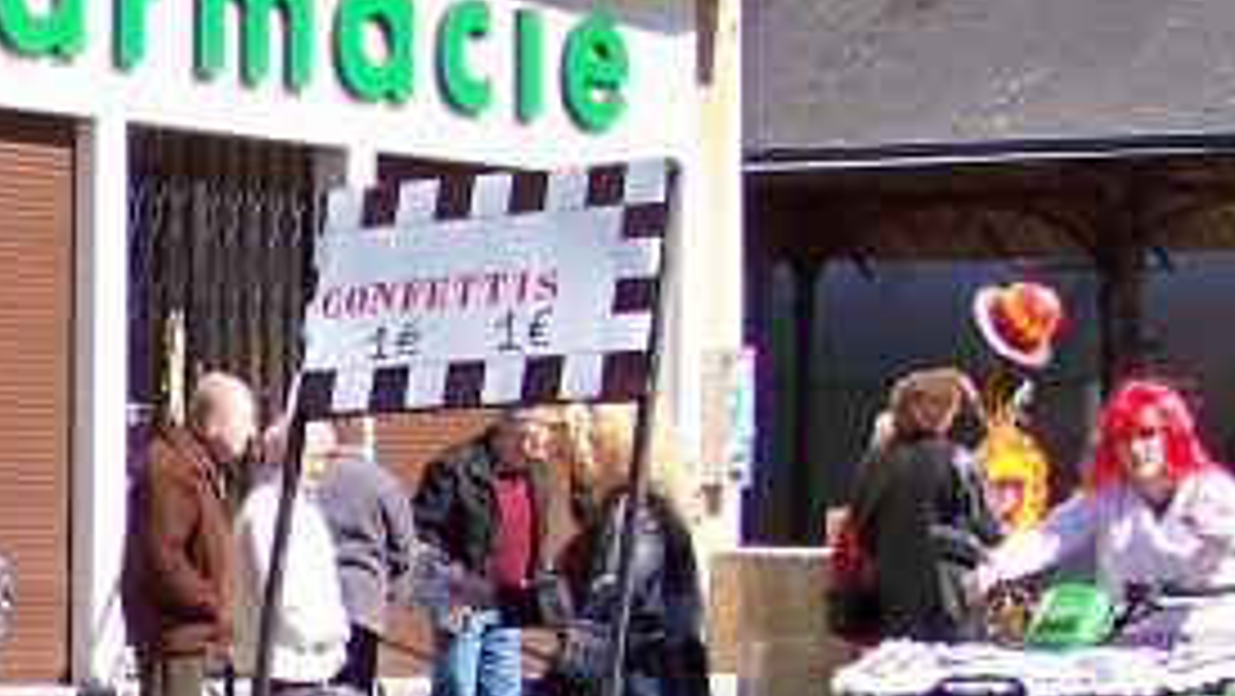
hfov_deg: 15.3
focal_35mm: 134
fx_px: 4390
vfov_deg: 9.0
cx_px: -341
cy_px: 822
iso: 80
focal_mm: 5.85
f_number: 2.8
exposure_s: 1/640
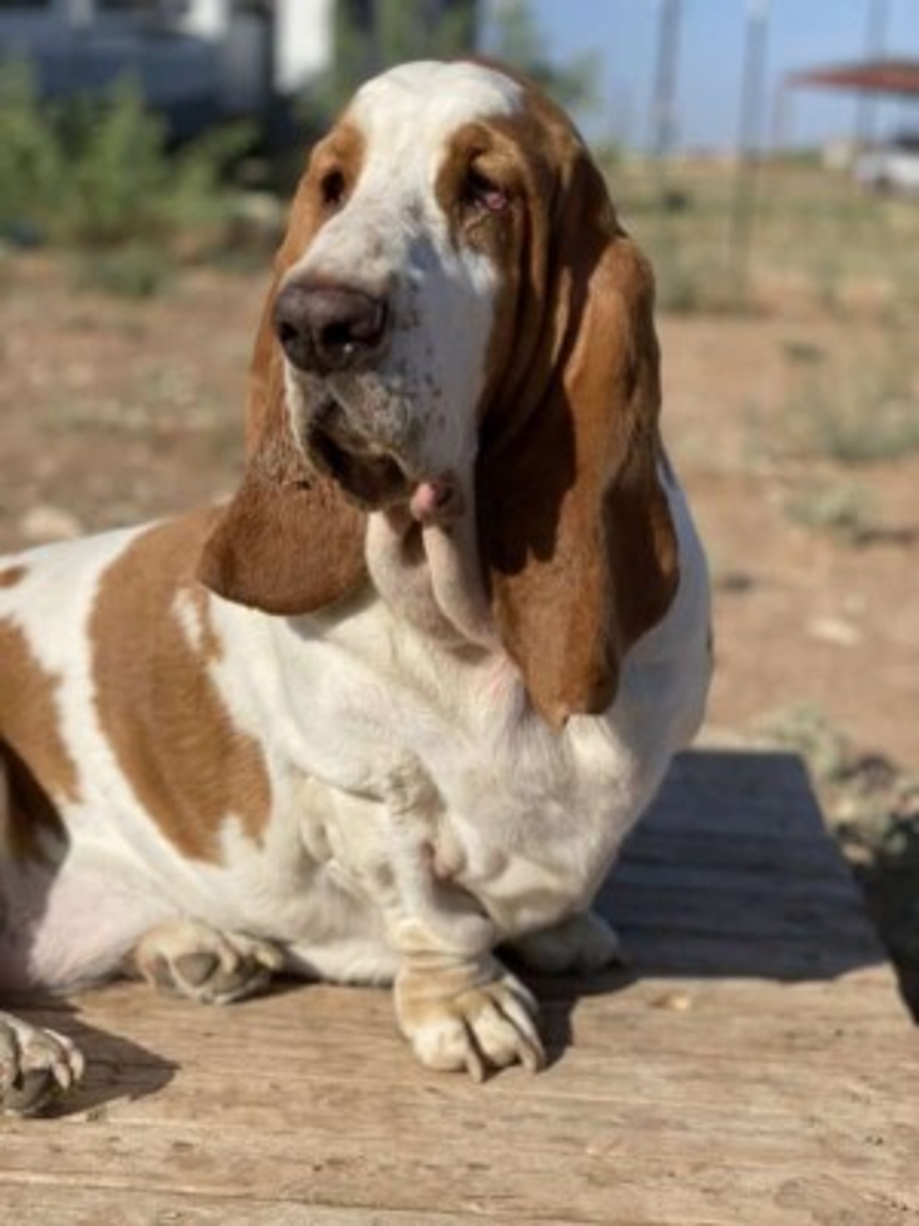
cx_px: 460
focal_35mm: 52
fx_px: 1841
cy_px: 613
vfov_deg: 36.8
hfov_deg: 28.0
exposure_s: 1/2398
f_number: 2
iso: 20
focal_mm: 6
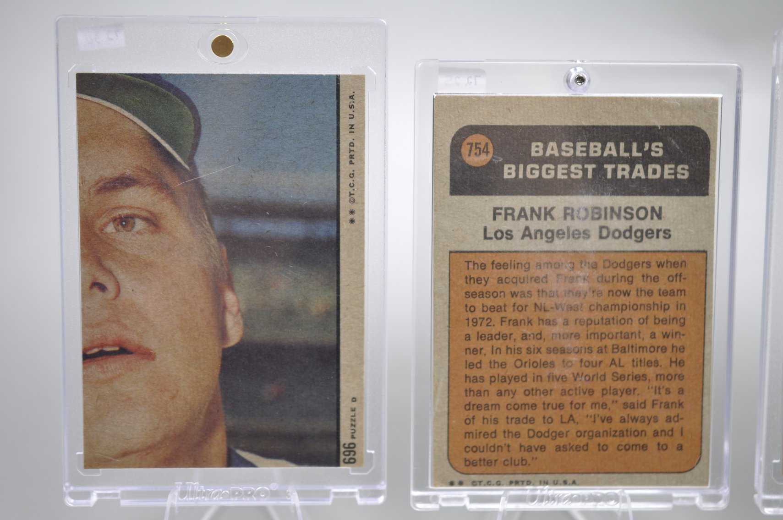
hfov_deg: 33.4
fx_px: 1303
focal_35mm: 60
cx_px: 392
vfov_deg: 22.6
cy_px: 260
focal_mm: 40
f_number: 3.5
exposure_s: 1/50
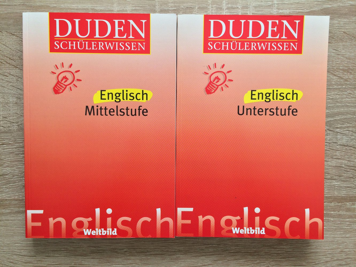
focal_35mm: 29
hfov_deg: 61.7
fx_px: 298
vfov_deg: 48.2
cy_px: 134
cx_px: 178
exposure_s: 1/100
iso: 50
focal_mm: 4.15
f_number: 2.2
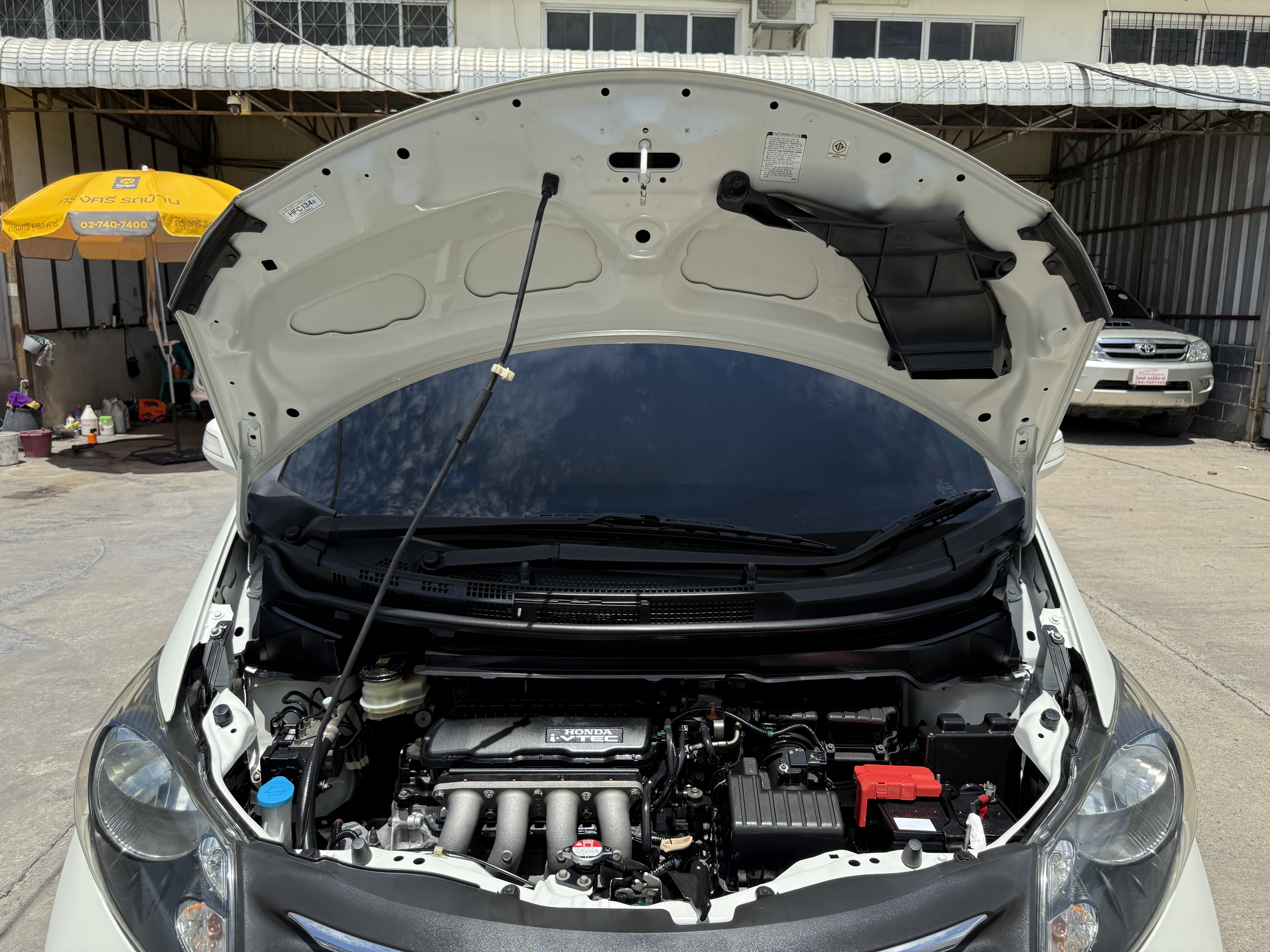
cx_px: 635
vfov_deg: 56.8
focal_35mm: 24
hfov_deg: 71.6
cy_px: 476
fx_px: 881
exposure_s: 1/3145
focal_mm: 6.76
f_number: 1.78
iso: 100
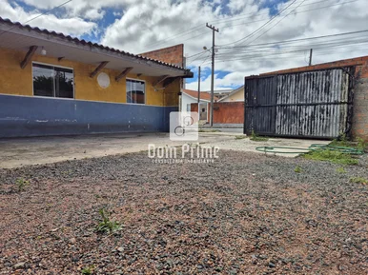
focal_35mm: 23
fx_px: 244
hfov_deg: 74.0
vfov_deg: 58.8
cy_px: 138
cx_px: 184
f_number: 1.8
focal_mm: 5.4
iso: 25
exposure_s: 1/3776
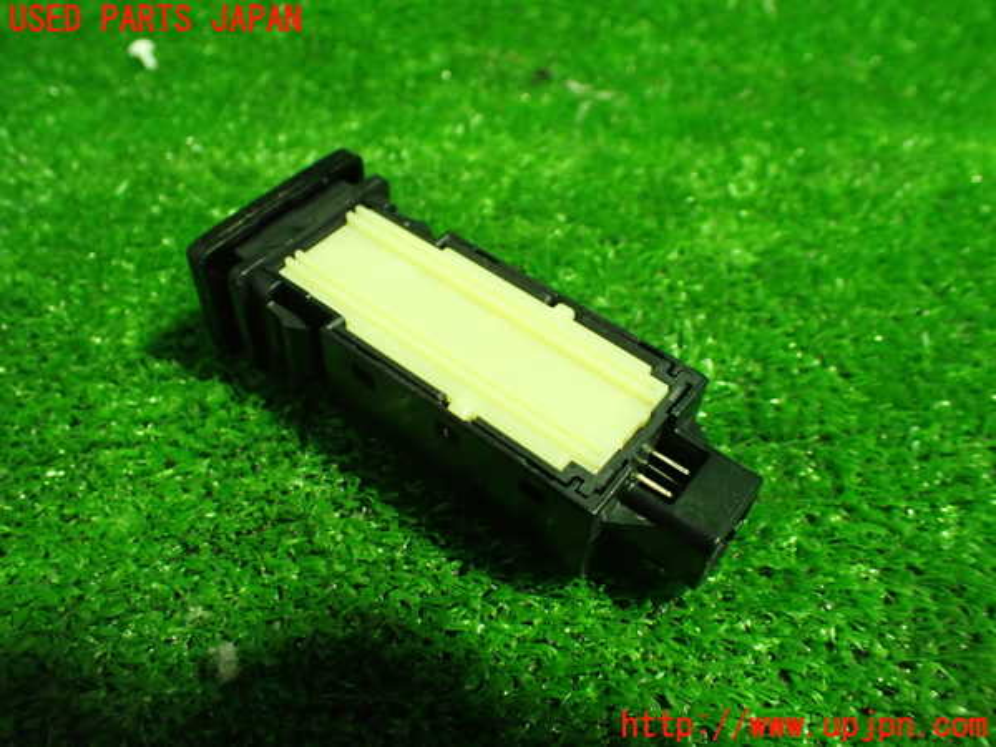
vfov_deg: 46.8
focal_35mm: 30
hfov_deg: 60.0
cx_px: 498
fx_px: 863
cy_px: 374
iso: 800
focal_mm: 5.4
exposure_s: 1/80
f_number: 2.3
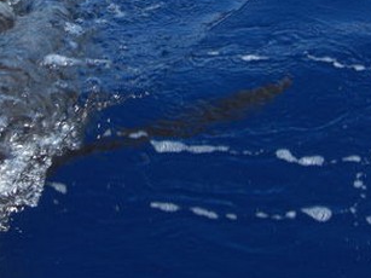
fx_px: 836
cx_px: 89
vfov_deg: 18.4
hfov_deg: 24.7
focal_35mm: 78
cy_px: -4
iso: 80
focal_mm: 7.9
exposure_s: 1/320
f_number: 4
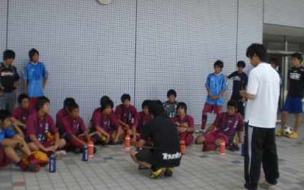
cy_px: 89
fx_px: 340
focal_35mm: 41
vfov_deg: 31.2
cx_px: 152
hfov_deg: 48.2
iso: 50
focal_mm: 6.3
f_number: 3.1
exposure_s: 1/160
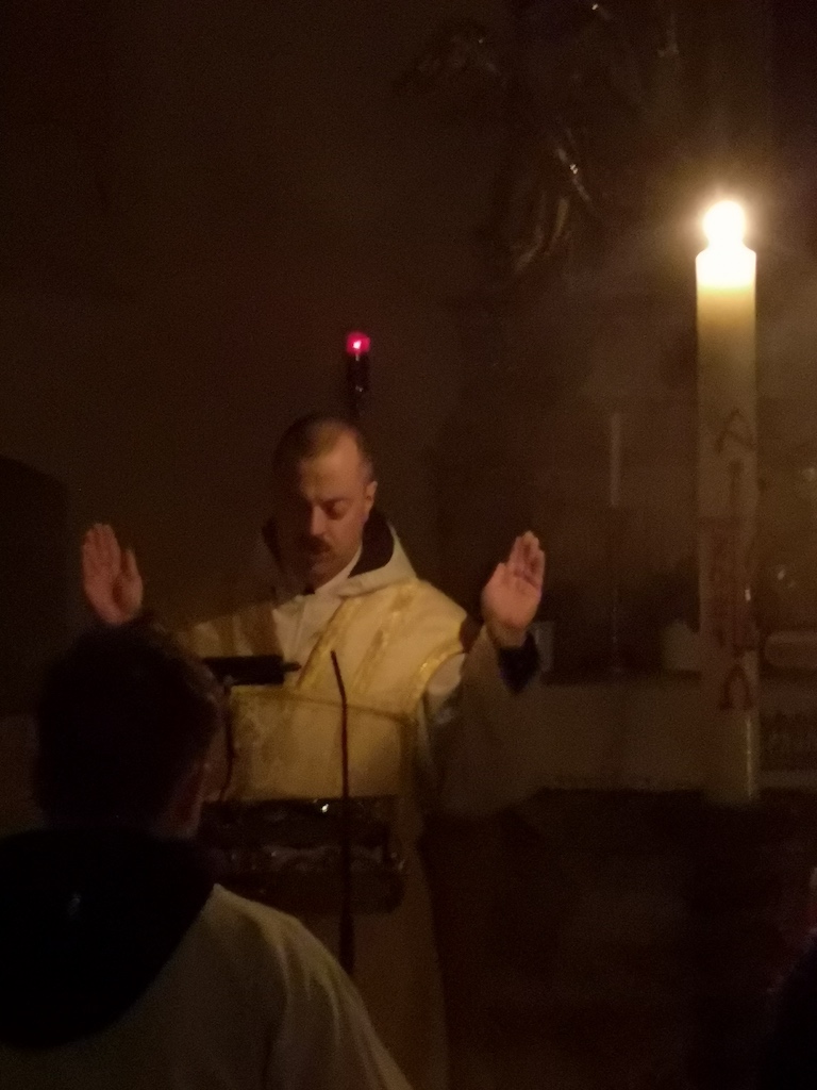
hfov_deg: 18.0
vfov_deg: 23.8
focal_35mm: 82
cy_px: 545
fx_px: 2580
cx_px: 408
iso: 3200
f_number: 1.8
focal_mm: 3.95
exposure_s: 1/16.7
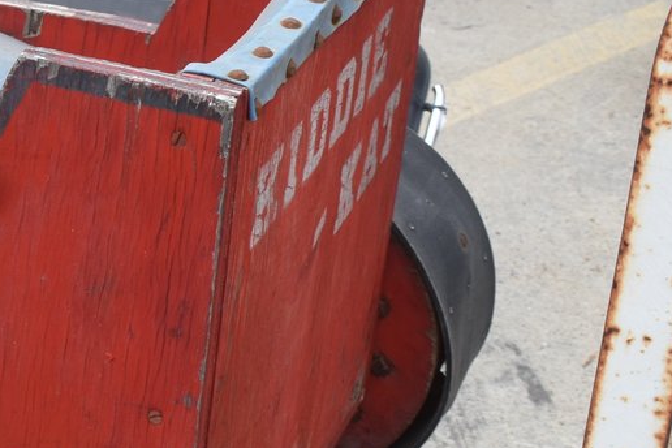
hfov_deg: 15.3
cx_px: -351
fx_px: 2308
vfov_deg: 11.1
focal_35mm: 124
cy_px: 307
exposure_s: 1/250
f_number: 7.1
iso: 200
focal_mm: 25
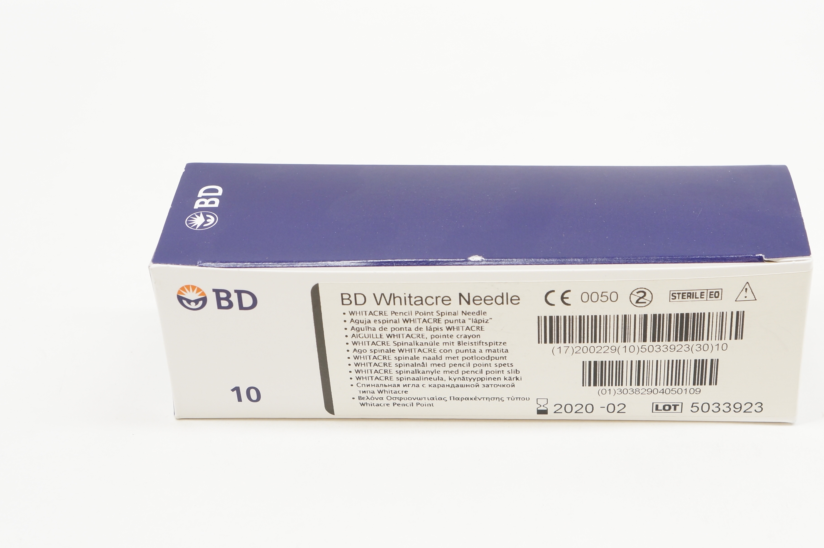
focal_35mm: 65
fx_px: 1486
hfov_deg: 30.9
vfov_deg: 20.9
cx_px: 504
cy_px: 295
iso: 400
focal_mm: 32
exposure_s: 1/40
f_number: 6.3
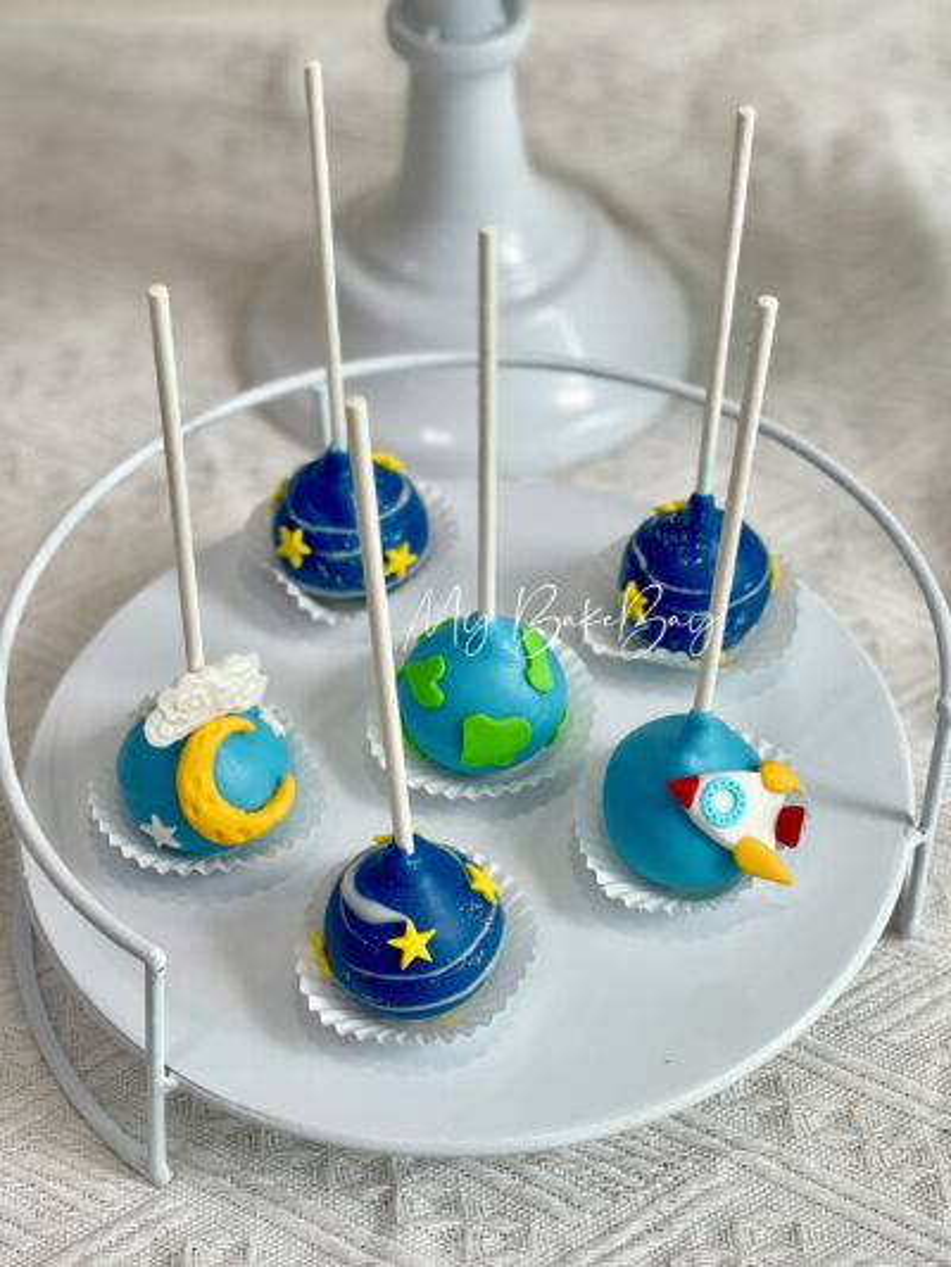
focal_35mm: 64
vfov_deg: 30.3
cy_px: 634
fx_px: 2343
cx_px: 476
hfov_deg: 22.9
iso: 50
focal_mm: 7.5
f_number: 2.2
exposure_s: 1/100
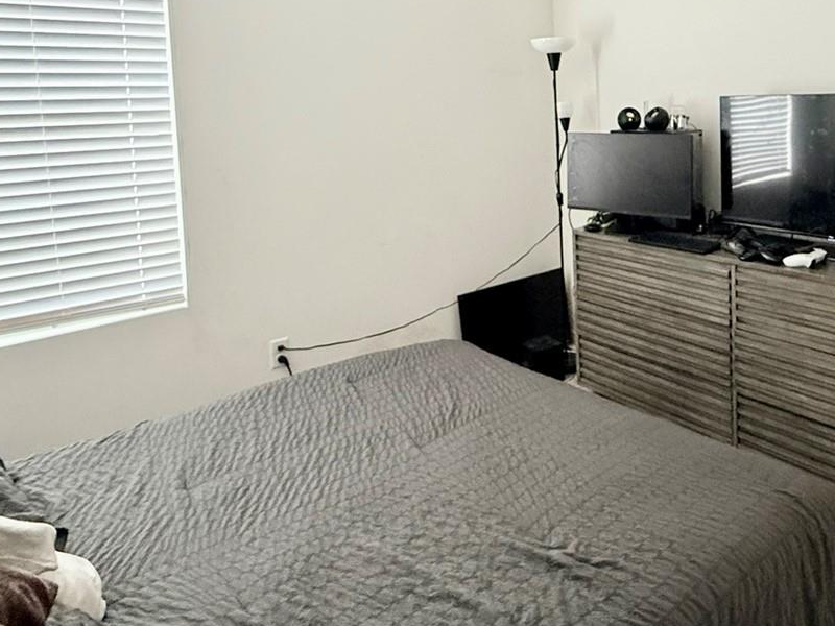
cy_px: 144
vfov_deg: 47.6
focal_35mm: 28
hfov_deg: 62.5
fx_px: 675
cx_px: 526
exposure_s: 1/60
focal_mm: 2.22
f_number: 2.2
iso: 400
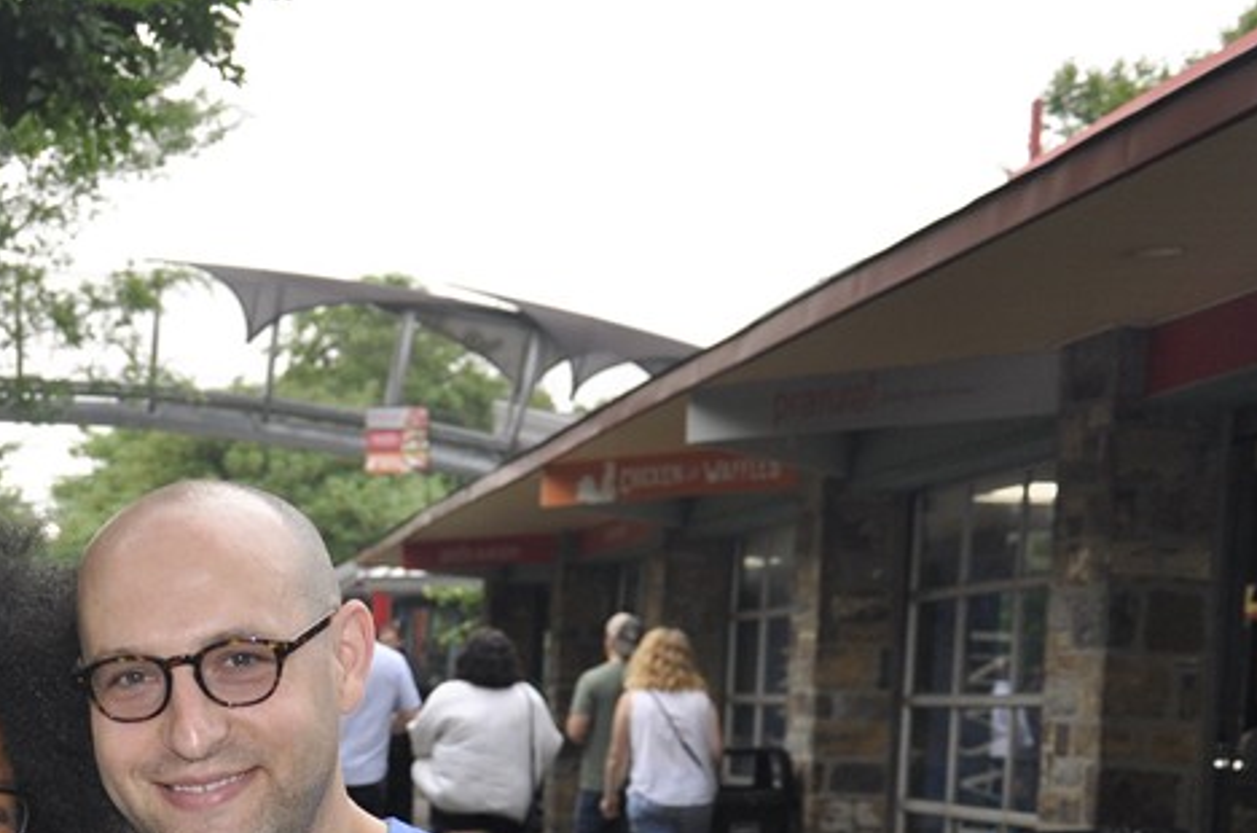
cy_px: 817
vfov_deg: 17.3
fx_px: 2683
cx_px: 46
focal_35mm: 77
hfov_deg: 25.3
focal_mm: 24
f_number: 3.8
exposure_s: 1/160
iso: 400
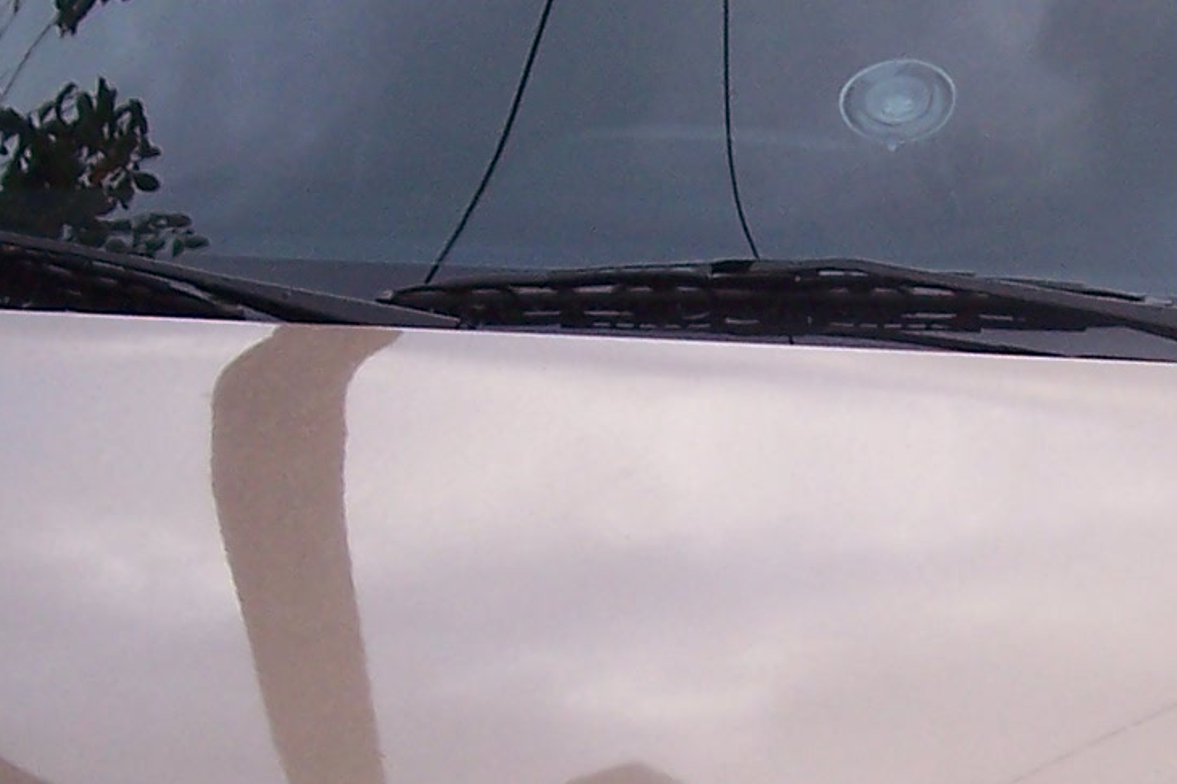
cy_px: 600
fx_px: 3890
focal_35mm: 119
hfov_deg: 17.2
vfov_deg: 11.5
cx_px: 765
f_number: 2.7
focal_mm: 5.6
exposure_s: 1/125
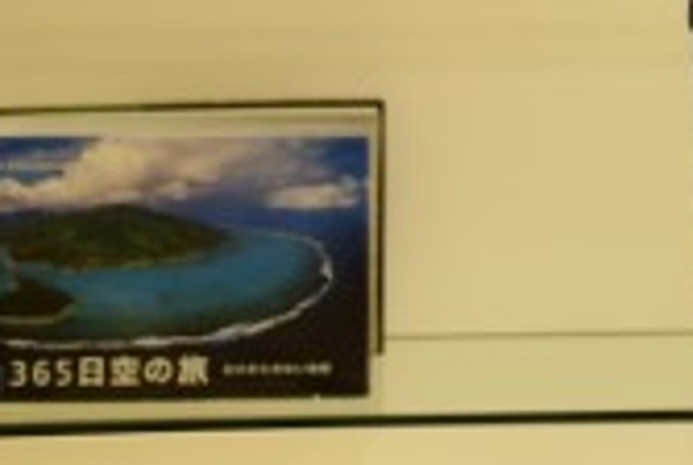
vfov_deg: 7.3
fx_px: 3548
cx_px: 1017
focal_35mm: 184
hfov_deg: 10.8
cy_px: -403
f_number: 4
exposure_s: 1/10
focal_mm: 32
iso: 100
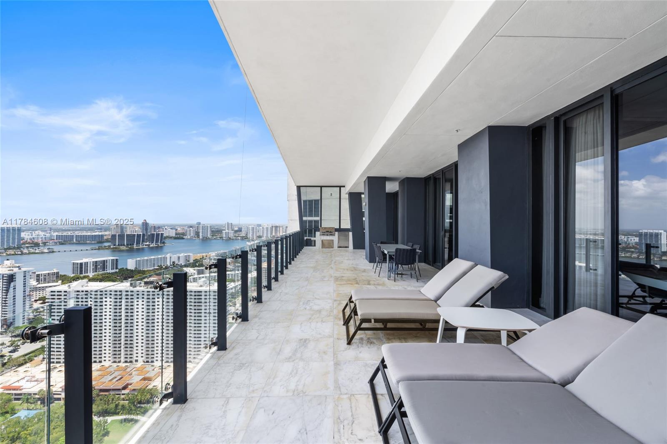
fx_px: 296
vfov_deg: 73.7
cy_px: 222
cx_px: 334
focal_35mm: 16
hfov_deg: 96.7
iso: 250
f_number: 14
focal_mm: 16
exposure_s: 1/20
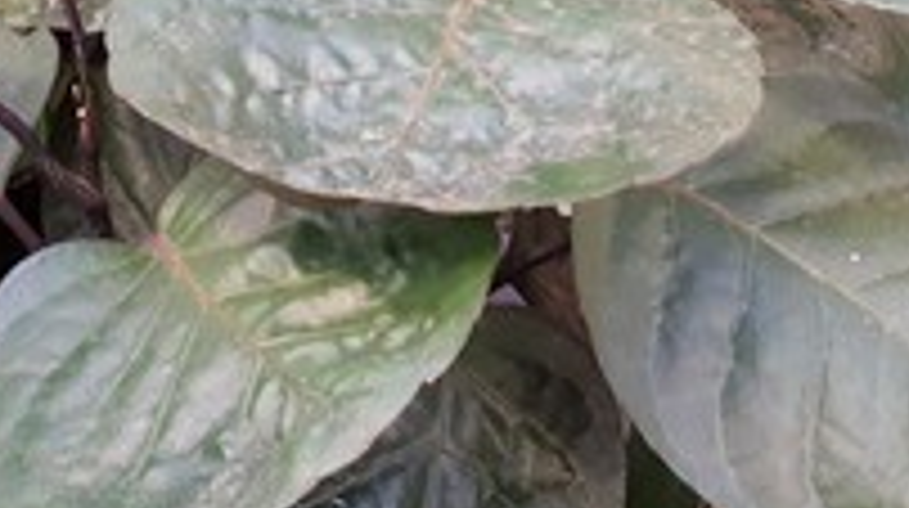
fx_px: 1300
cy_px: 67
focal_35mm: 54
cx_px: 266
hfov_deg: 37.9
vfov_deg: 21.7
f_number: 1.9
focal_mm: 3.6
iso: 250
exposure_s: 1/17
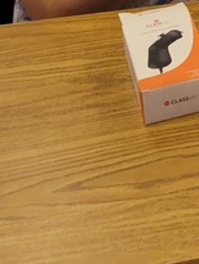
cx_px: 482
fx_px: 995
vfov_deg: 14.0
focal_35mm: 130
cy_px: -156
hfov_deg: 10.0
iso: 200
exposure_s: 1/120
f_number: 1.8
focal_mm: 5.4
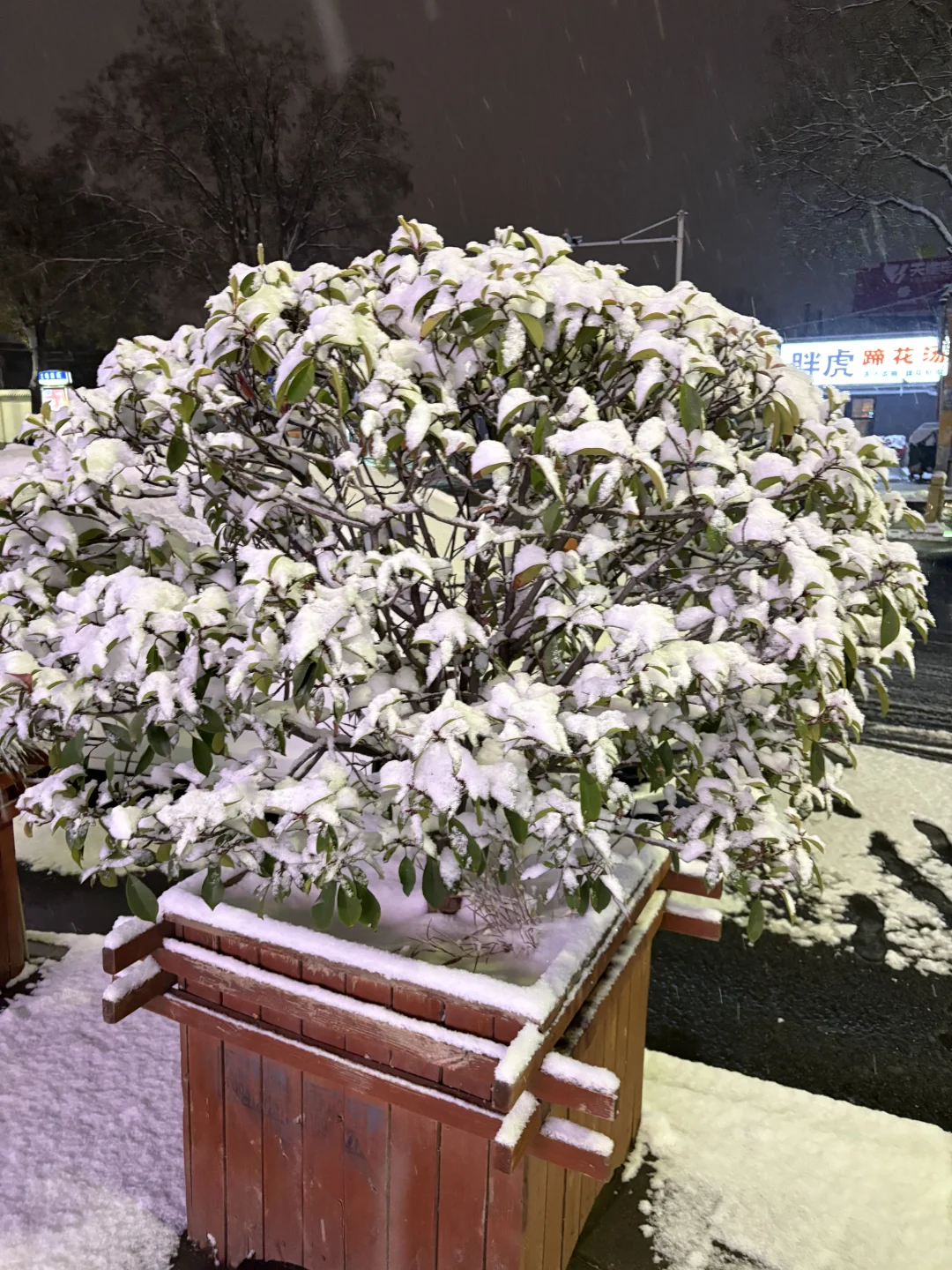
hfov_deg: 53.1
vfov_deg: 67.3
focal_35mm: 26
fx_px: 953
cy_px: 635
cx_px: 476
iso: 400
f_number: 1.6
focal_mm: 5.96
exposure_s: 1/50
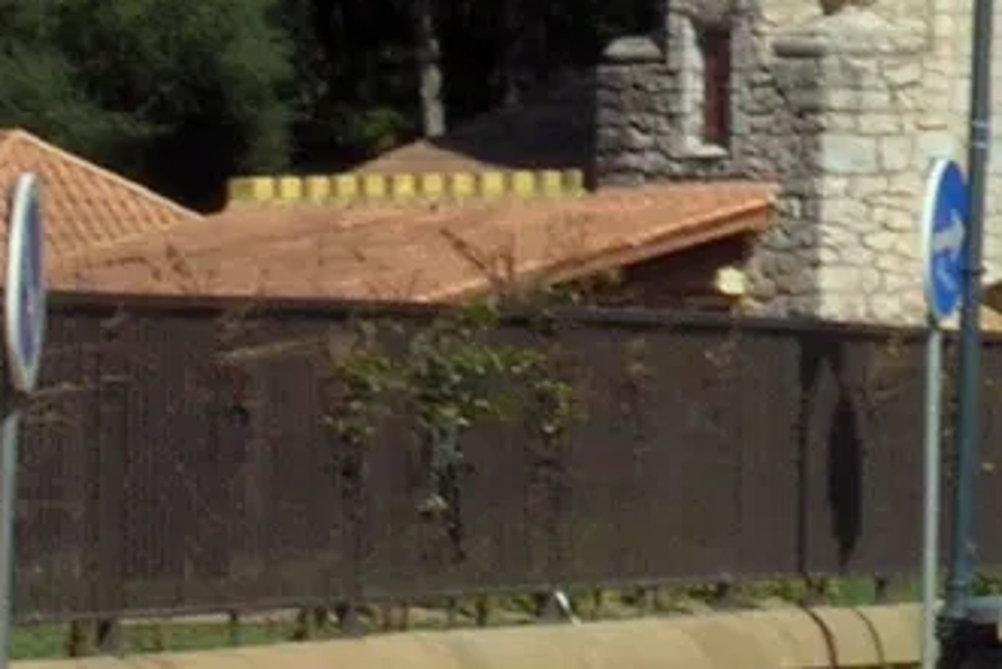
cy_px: -70
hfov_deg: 4.0
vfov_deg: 2.7
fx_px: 14284
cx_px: 1613
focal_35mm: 513
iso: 50
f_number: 8.2
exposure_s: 1/213
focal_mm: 17.1
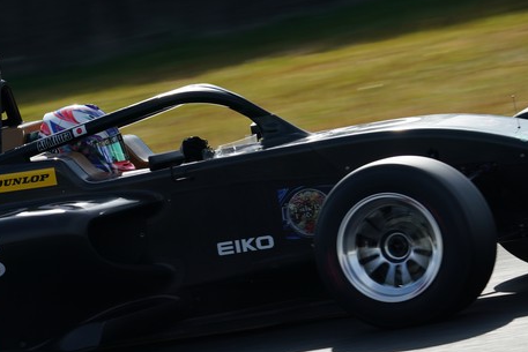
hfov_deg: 3.8
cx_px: 236
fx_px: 7951
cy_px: 264
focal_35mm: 542
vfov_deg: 2.5
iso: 200
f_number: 11
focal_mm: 344
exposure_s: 1/320
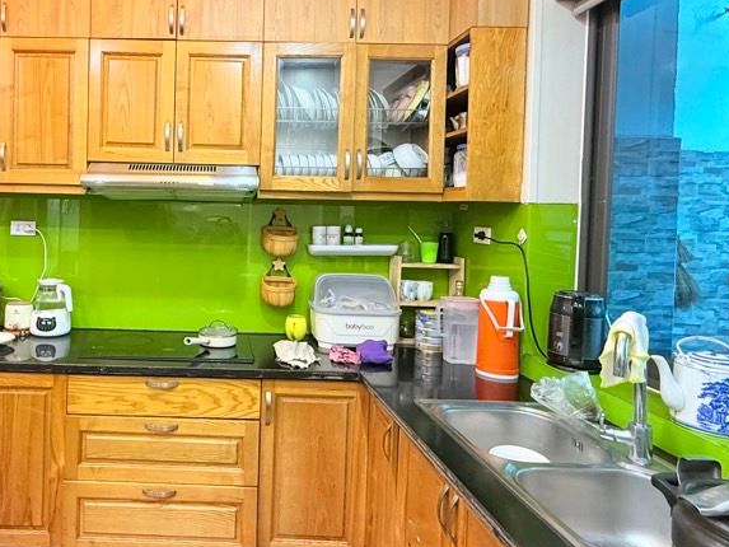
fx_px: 527
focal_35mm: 25
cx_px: 214
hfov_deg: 66.5
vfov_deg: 54.6
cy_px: 224
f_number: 2.2
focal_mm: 2.22
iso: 250
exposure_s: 1/50
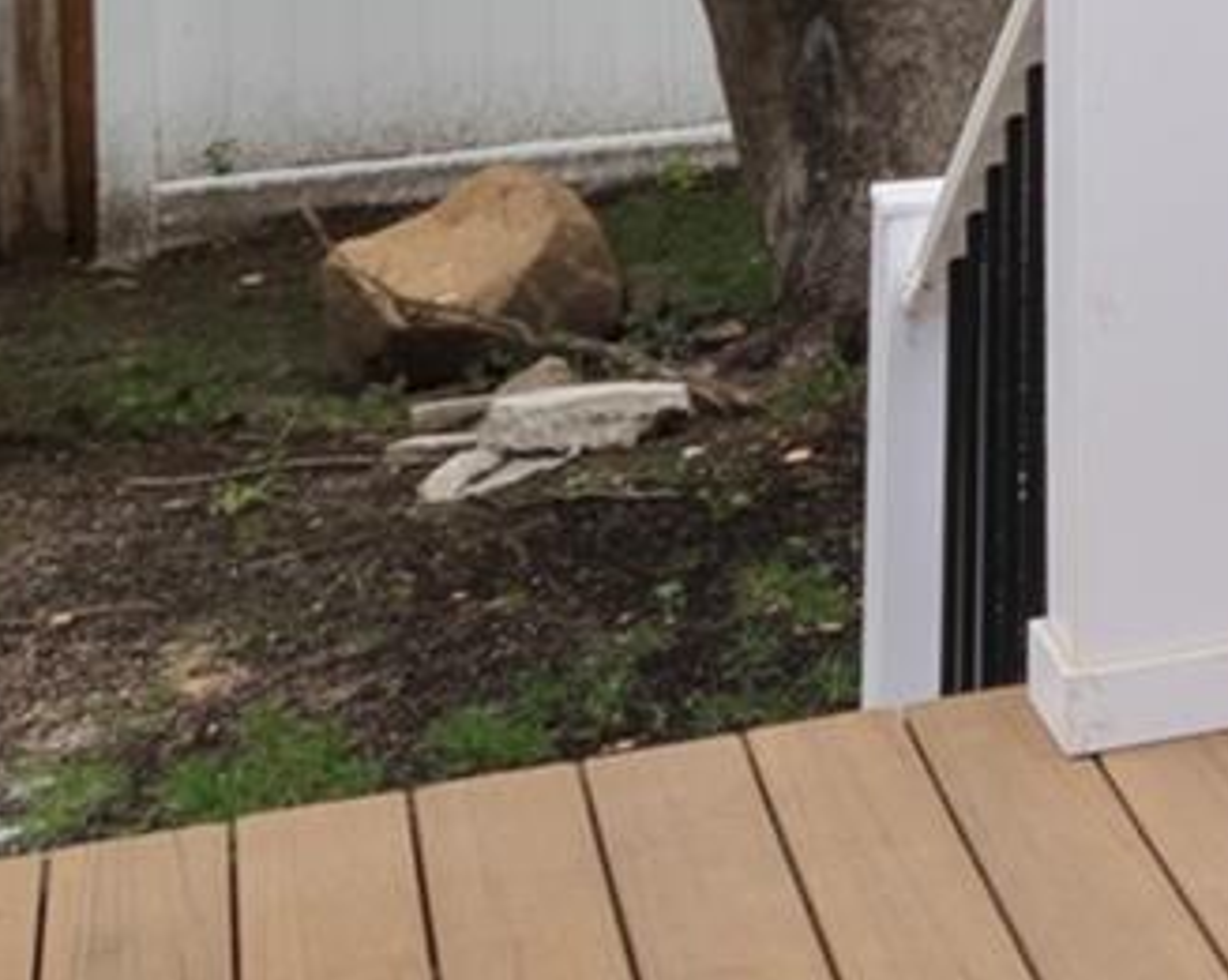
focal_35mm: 100
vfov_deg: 14.3
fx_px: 3631
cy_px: -539
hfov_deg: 14.5
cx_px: 2730
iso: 160
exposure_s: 1/30
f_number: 9
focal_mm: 11.5
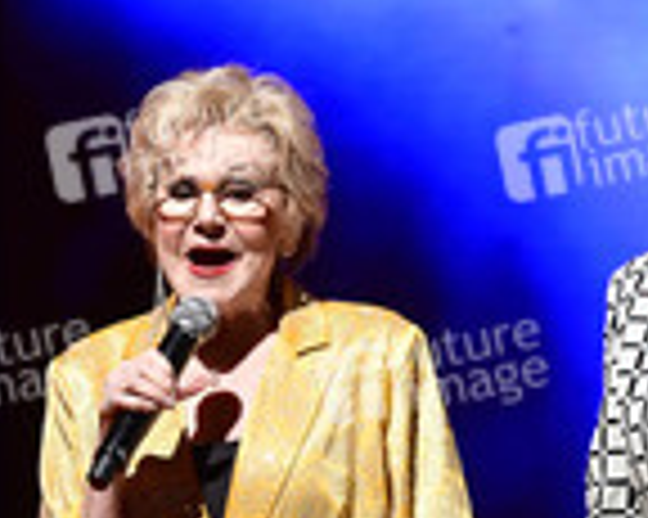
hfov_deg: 3.3
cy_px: 486
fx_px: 11269
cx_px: 493
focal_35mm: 588
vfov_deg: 2.6
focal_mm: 200
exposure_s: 1/250
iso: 2000
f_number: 2.8
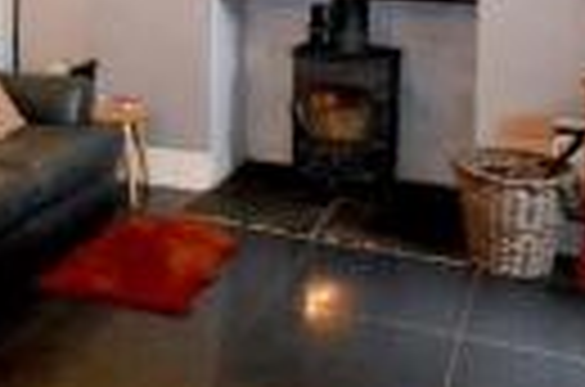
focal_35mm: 55
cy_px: -56
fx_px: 892
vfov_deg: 22.8
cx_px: 104
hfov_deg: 35.0
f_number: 4.5
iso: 2800
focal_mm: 10
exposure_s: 1/60
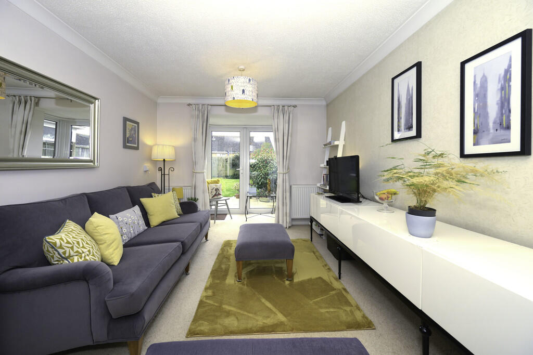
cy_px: 178
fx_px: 207
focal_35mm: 14
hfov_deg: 104.2
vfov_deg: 81.2
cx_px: 266
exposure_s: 1/160
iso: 320
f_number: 7.1
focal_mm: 14
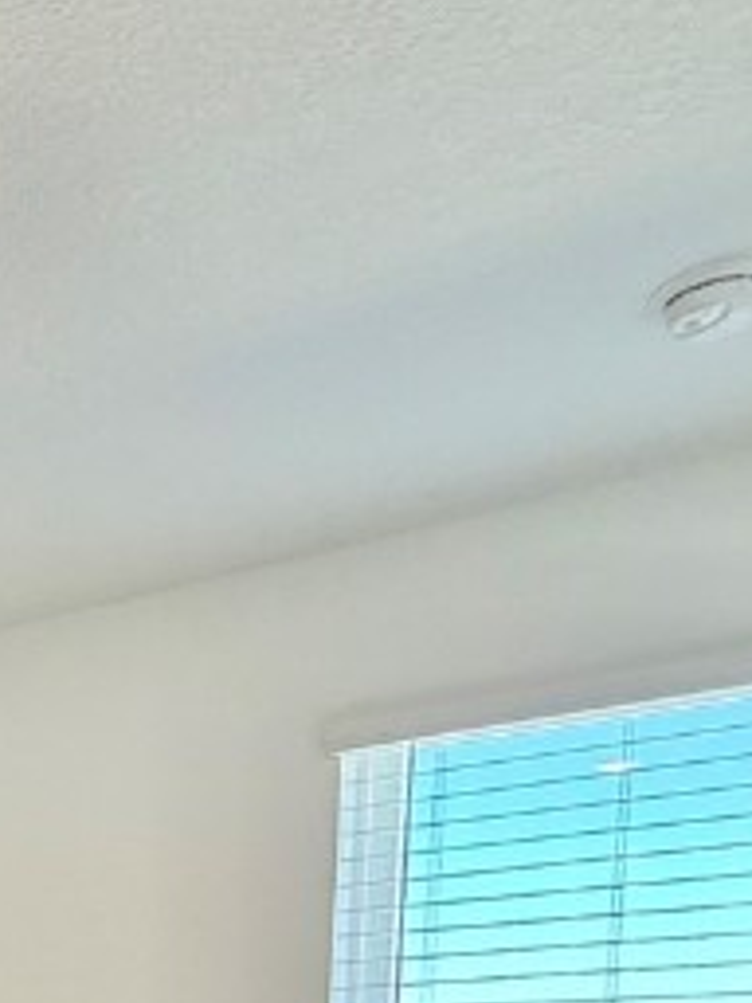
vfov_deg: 29.0
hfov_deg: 21.0
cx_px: -458
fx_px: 1622
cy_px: 1250
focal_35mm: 56
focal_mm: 2.22
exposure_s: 1/120
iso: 125
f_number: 2.2
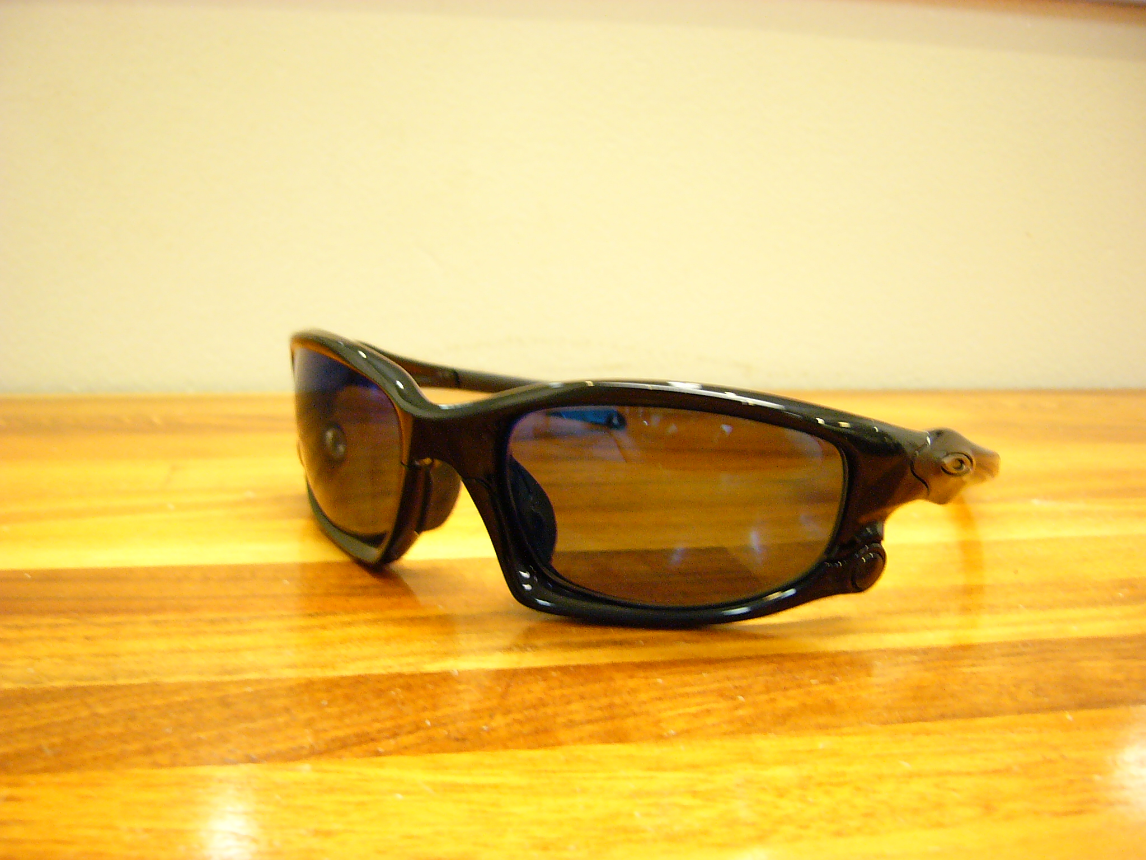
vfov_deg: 40.7
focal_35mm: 35
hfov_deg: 52.6
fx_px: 1159
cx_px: 573
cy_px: 430
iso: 200
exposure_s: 1/10
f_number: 2.8
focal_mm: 5.8
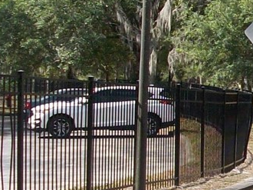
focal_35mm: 165
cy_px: 48
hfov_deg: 11.0
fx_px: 1205
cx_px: 482
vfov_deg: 9.0
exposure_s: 1/613
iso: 64
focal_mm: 5.7
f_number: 2.8
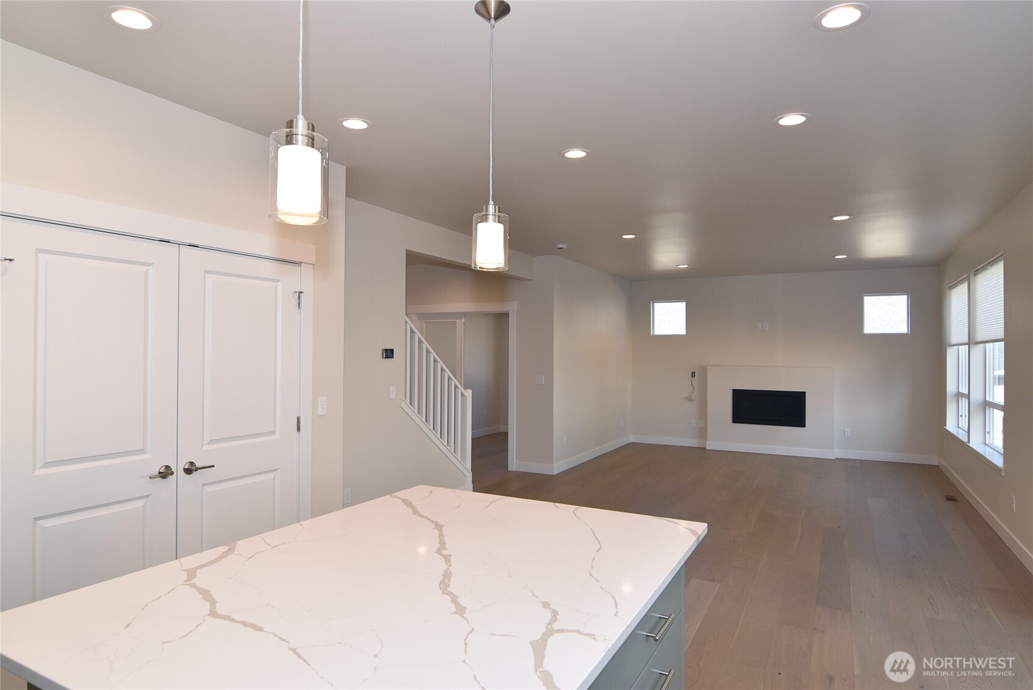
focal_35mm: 21
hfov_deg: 81.2
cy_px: 345
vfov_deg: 59.6
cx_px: 516
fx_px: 603
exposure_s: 1/160
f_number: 6.3
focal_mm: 14
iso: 400
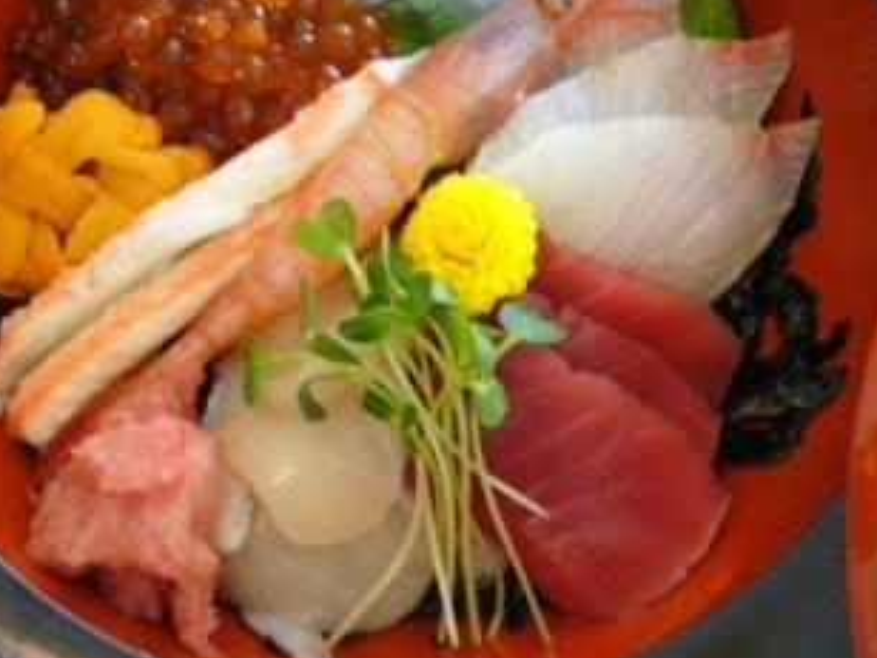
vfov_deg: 12.9
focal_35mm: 115
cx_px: 527
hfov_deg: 17.1
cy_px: 316
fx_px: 2914
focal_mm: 13
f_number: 4.3
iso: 200
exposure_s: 1/10
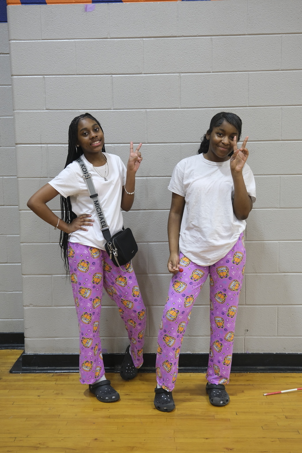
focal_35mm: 37
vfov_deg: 51.9
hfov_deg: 36.0
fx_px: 465
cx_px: 151
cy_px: 226
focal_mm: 24.7
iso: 1250
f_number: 4
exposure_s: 1/38
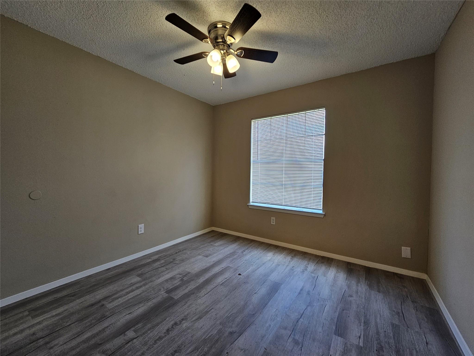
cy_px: 178
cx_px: 237
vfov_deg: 89.9
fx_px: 178
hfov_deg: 106.2
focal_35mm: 13
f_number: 2.2
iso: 80
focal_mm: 2.2
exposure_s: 1/60
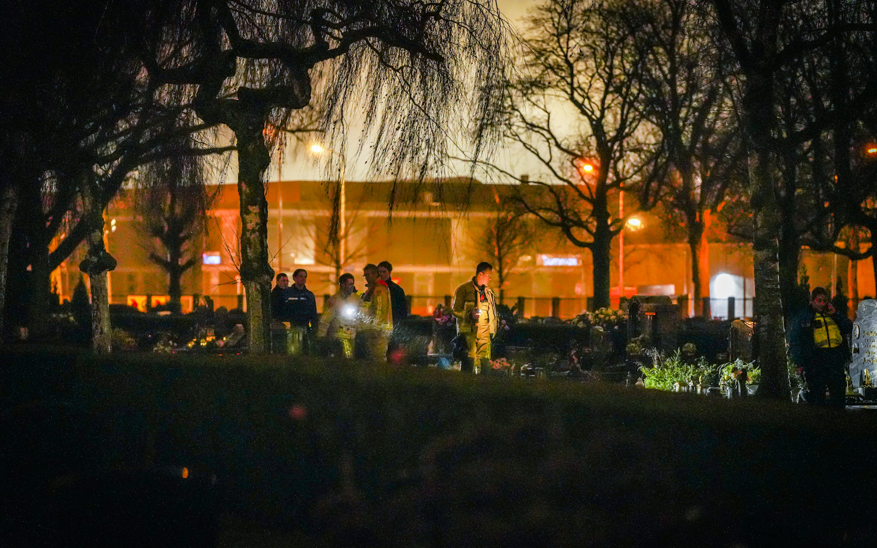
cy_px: 282
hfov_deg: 11.8
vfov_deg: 7.4
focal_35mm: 177
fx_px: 4230
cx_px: 437
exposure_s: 1/30
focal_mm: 173
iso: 10000
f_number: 3.2
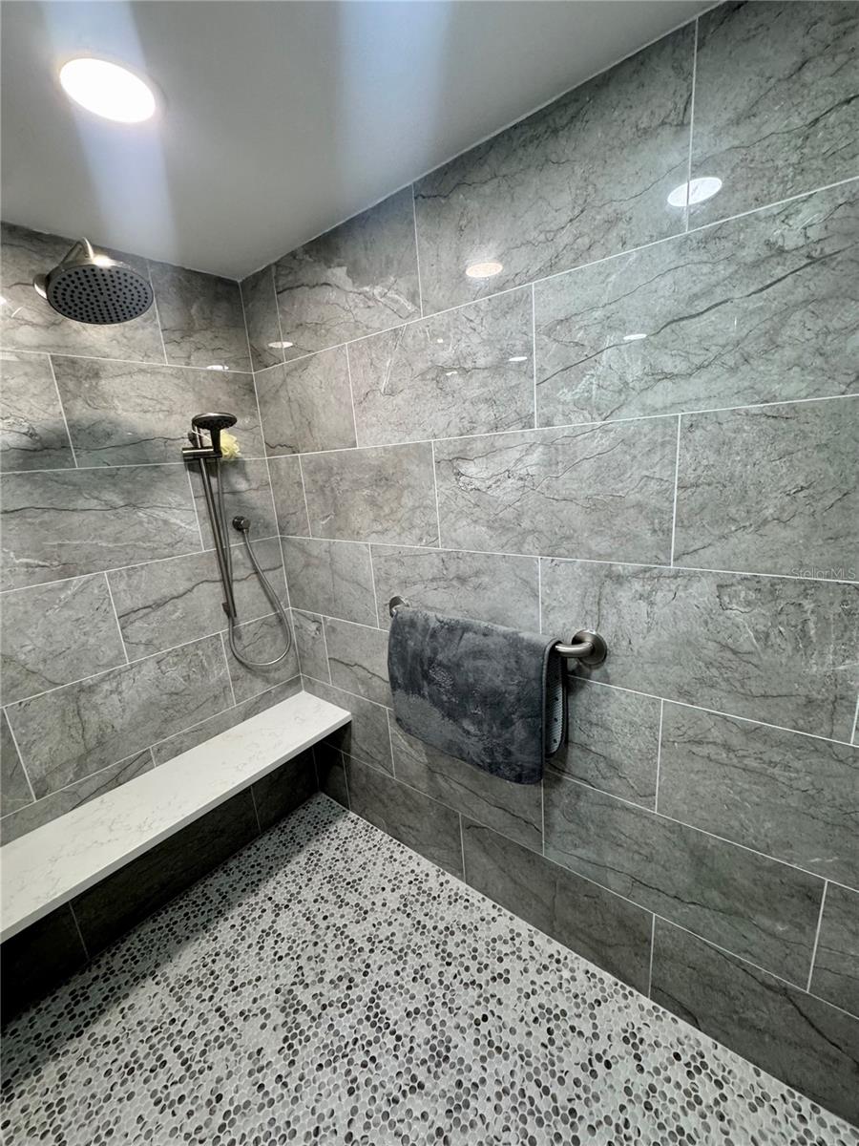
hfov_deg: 85.7
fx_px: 463
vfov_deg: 102.1
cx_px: 430
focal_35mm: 14
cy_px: 573
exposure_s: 1/120
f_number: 2.2
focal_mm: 2.22
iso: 250
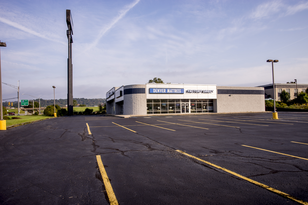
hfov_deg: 73.7
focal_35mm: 24
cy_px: 102
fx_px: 205
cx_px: 154
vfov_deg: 53.1
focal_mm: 24
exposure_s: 1/125
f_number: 8
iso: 100
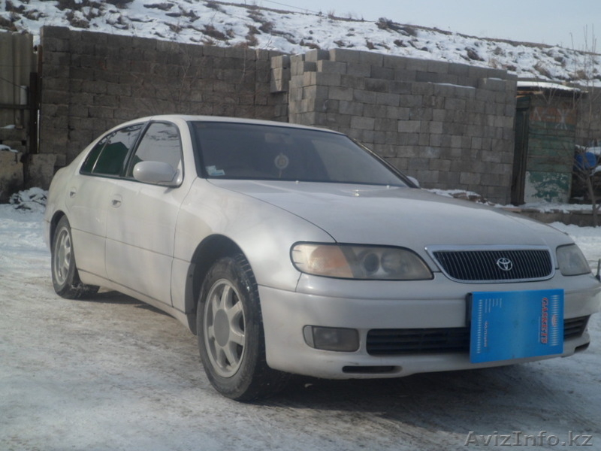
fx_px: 729
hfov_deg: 44.8
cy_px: 226
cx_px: 300
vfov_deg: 34.3
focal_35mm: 42
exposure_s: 1/750
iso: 80
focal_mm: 7.8
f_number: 4.2
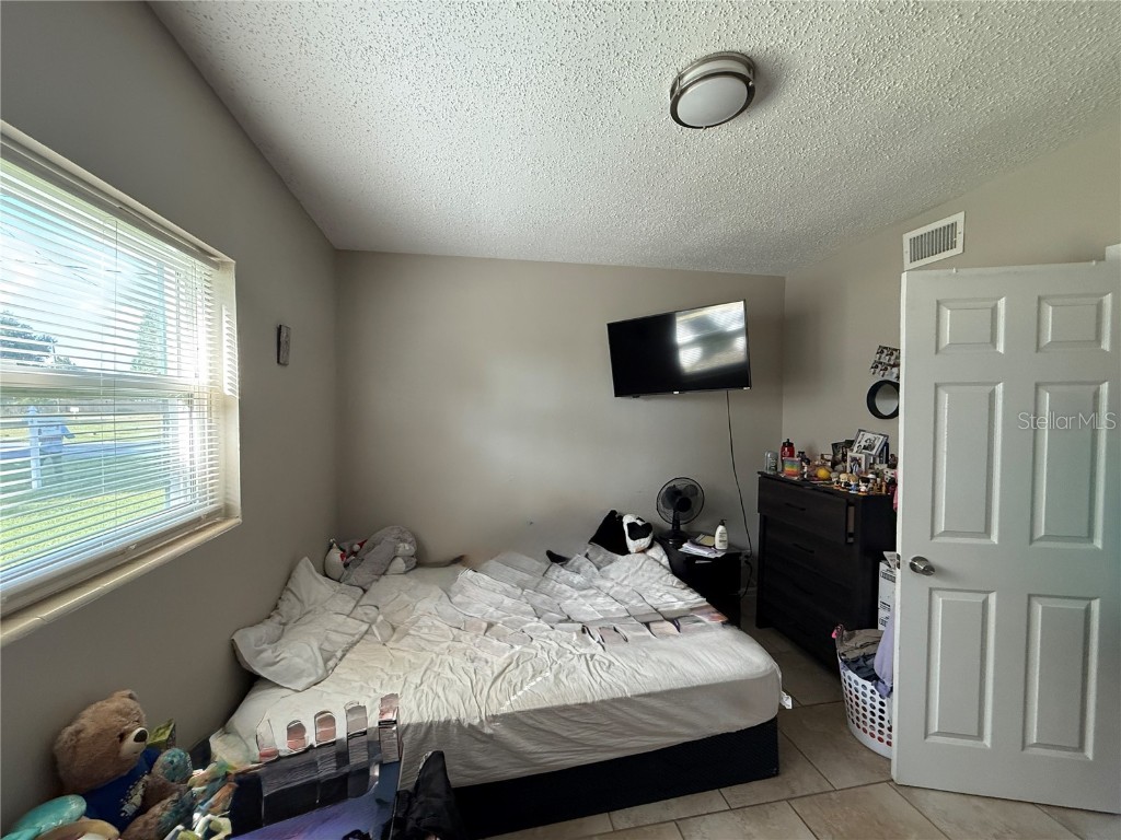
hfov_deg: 102.1
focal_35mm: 14
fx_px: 453
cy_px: 420
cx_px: 560
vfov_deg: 85.7
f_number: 2.2
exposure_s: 1/86
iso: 320
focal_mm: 2.22
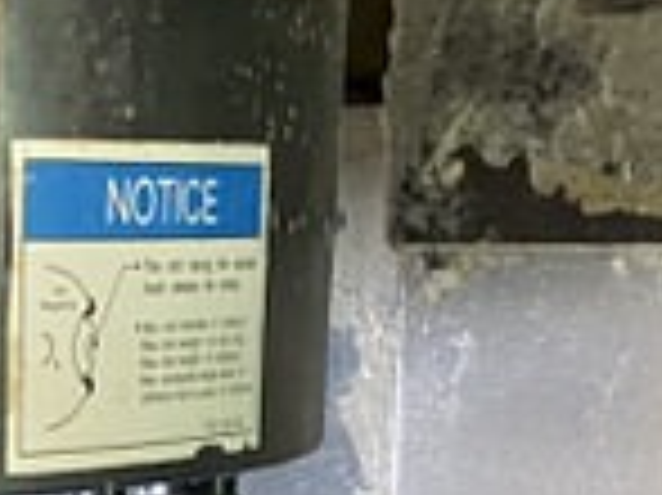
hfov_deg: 11.5
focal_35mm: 170
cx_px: -36
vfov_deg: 8.2
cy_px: 1062
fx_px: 3248
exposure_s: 1/60
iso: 320
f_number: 1.8
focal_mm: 4.25
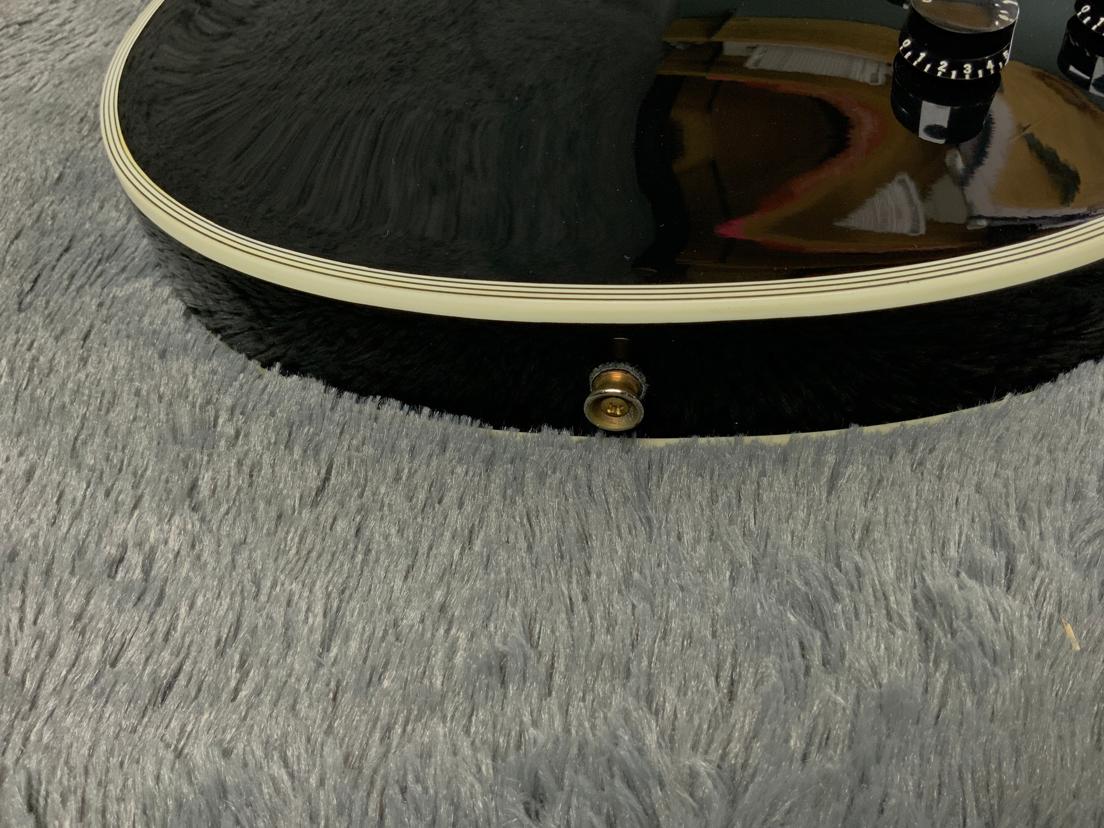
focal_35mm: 34
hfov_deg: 53.8
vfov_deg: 41.7
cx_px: 614
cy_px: 359
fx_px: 1084
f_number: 1.8
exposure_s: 1/50
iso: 100
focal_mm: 3
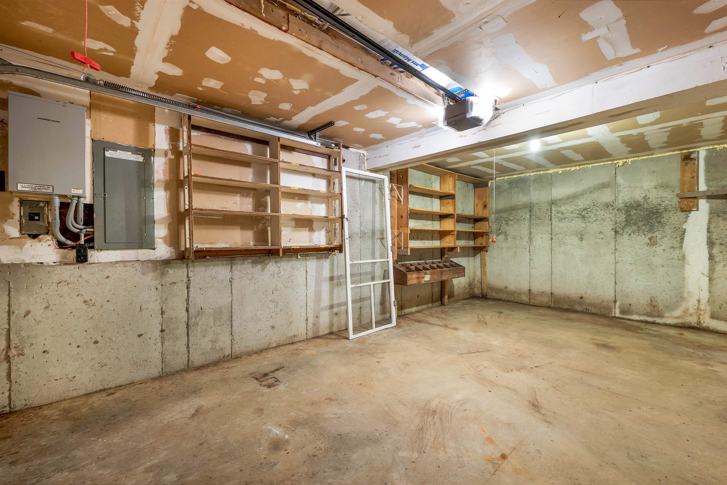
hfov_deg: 104.3
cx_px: 364
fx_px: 283
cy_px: 242
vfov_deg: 81.2
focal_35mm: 14
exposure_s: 1.3
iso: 400
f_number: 8
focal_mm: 14
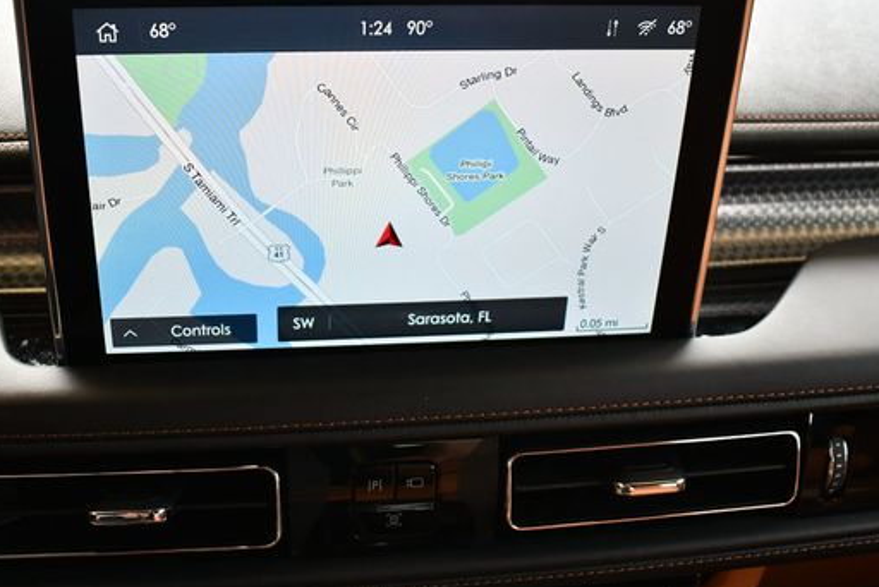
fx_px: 1099
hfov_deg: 43.5
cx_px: 374
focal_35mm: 45
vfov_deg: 29.8
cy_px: 225
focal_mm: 18
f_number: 3.5
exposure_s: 1/250
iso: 500
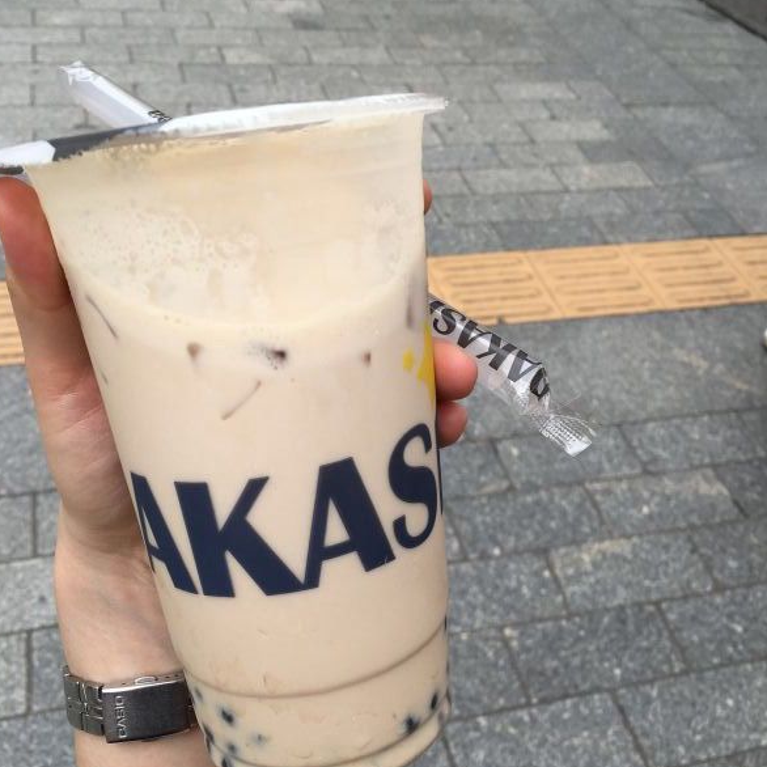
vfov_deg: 47.2
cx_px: 377
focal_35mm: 35
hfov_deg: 47.2
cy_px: 389
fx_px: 877
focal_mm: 4.15
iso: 25
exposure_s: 1/469
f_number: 2.2
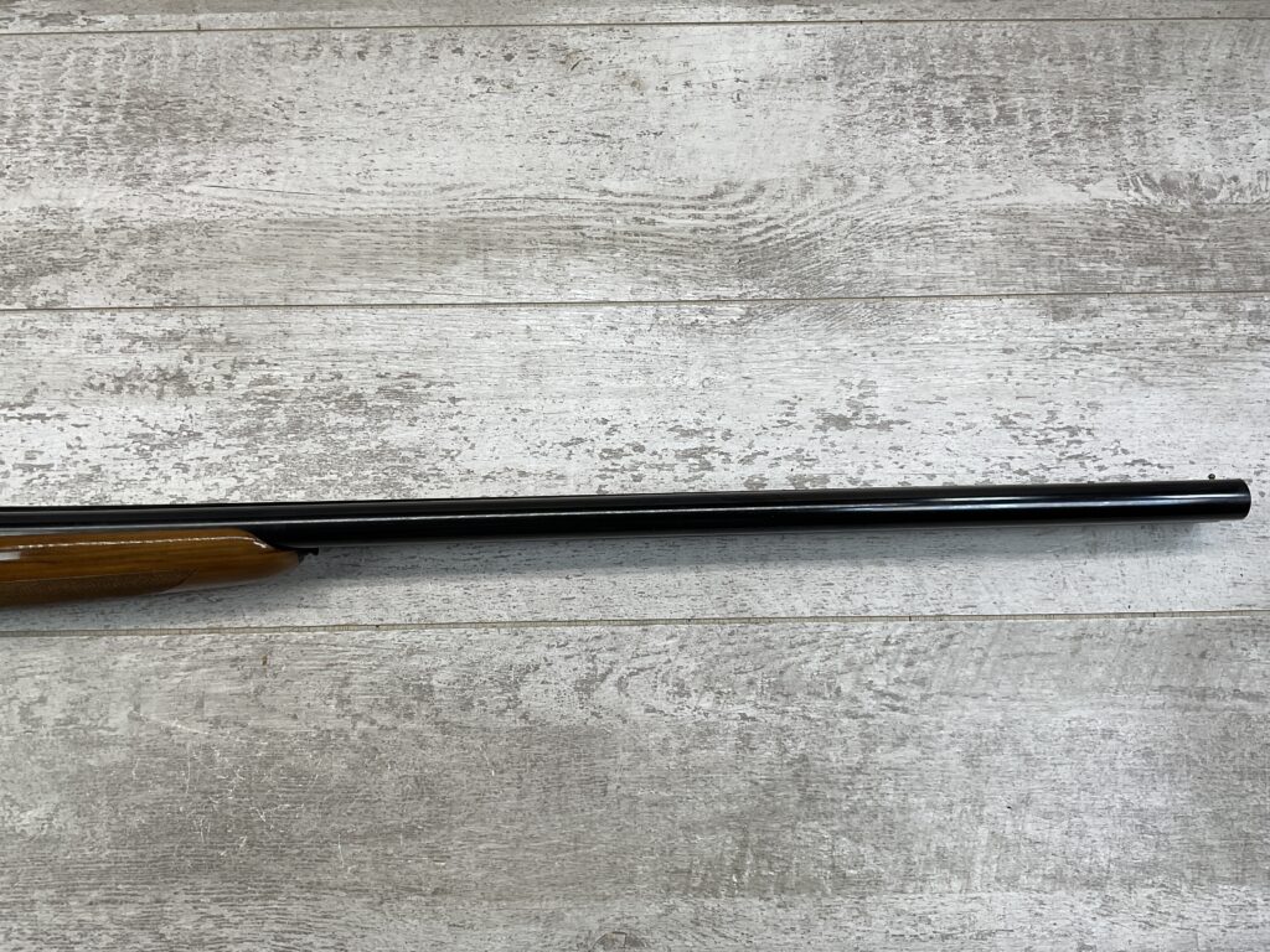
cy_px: 476
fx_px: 1064
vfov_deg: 48.2
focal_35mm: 29
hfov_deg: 61.7
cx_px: 635
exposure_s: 1/196
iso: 16
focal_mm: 3
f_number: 1.8
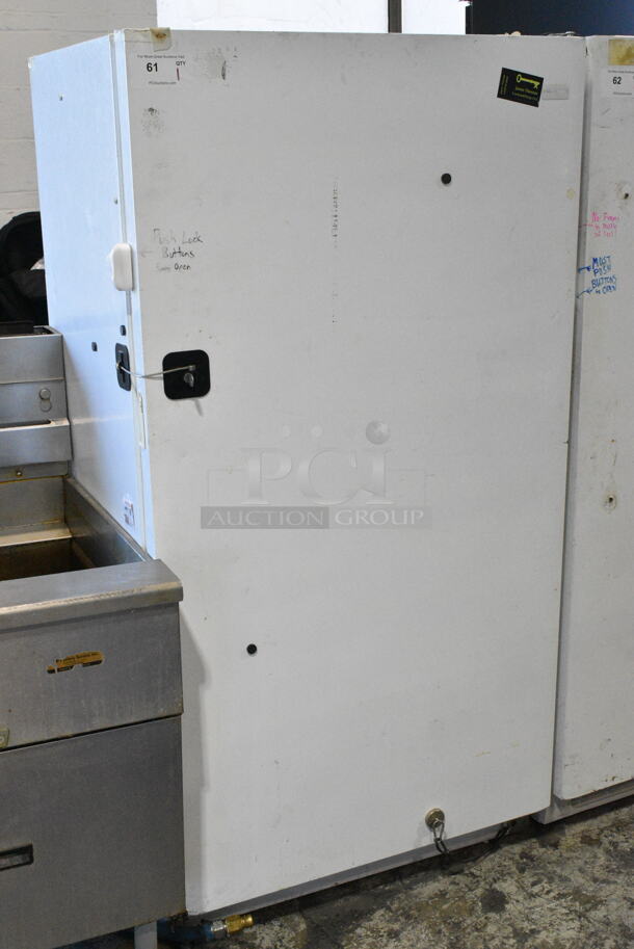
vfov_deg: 44.9
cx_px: 317
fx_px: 1147
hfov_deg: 30.9
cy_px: 474
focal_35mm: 44
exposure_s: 1/400
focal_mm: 29
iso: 6400
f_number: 10
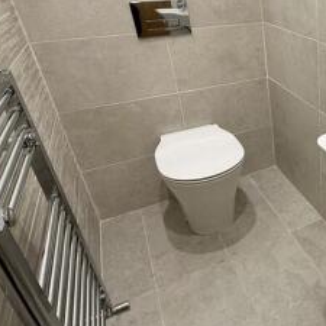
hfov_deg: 43.2
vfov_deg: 50.7
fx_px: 341
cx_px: 333
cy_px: 127
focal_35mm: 32
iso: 200
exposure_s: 1/50
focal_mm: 2.22
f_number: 2.2
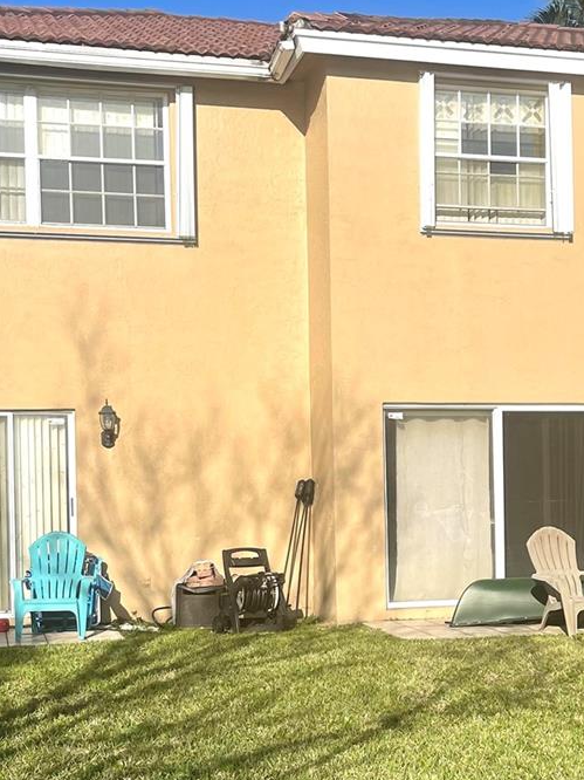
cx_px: 370
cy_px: 540
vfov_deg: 31.8
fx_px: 1351
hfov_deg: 24.3
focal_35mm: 60
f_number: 1.6
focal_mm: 5.1
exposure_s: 1/5128
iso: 32
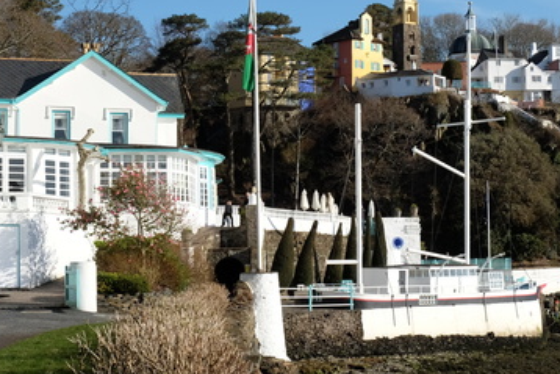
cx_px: 371
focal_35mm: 84
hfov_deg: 24.1
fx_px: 1307
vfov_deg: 16.3
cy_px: 169
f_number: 7.1
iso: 200
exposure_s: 1/420
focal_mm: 25.4
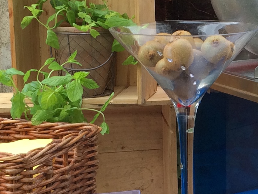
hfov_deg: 16.7
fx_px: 857
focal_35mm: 115
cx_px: 260
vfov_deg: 12.9
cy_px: 69
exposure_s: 1/120
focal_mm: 4.12
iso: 40
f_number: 2.2
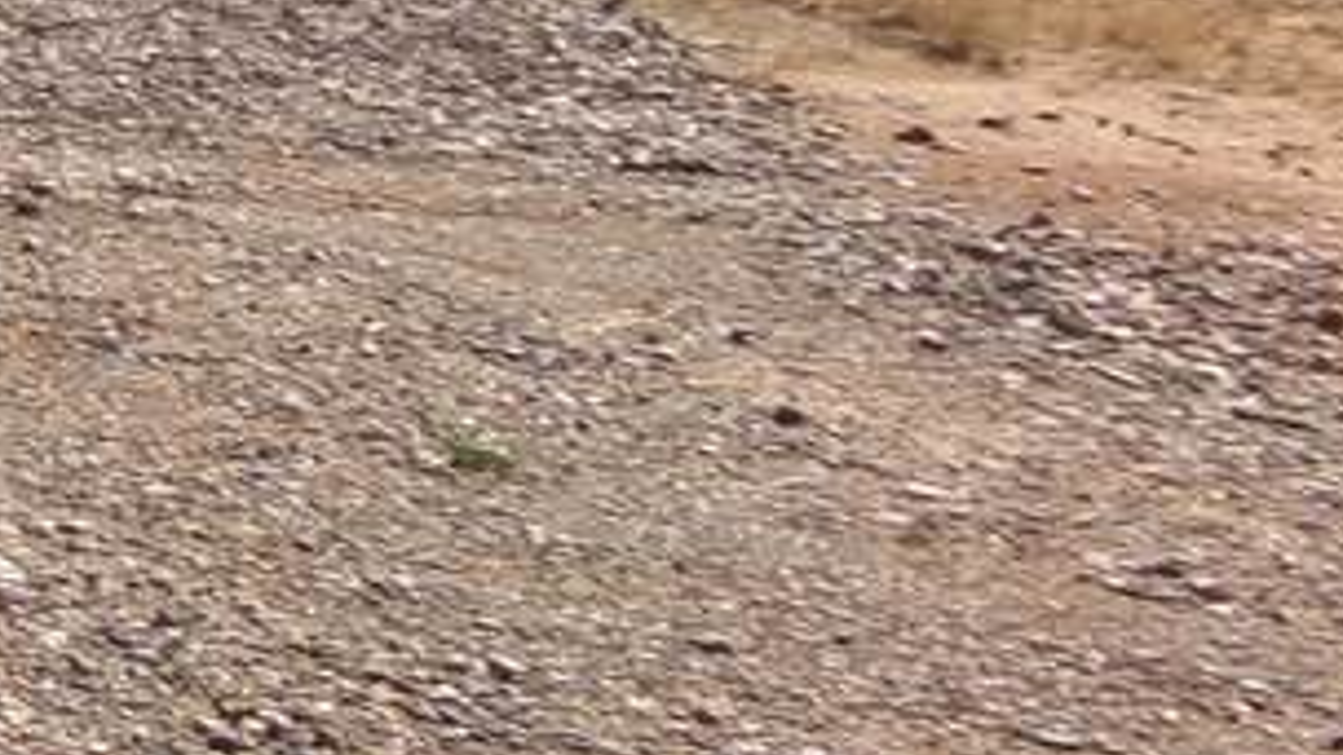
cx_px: -1312
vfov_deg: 10.3
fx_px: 3917
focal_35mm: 110
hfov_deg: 15.6
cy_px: -667
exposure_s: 1/120
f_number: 11.07
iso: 100
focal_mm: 4.3
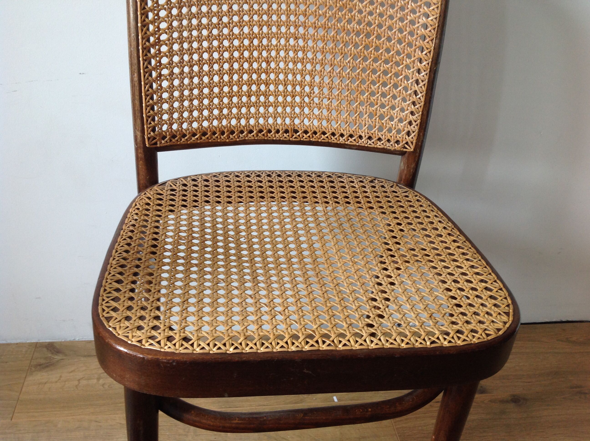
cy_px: 220
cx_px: 295
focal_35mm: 35
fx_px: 596
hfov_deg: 52.7
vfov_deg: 40.6
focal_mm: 4.28
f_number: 2.4
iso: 80
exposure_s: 1/15
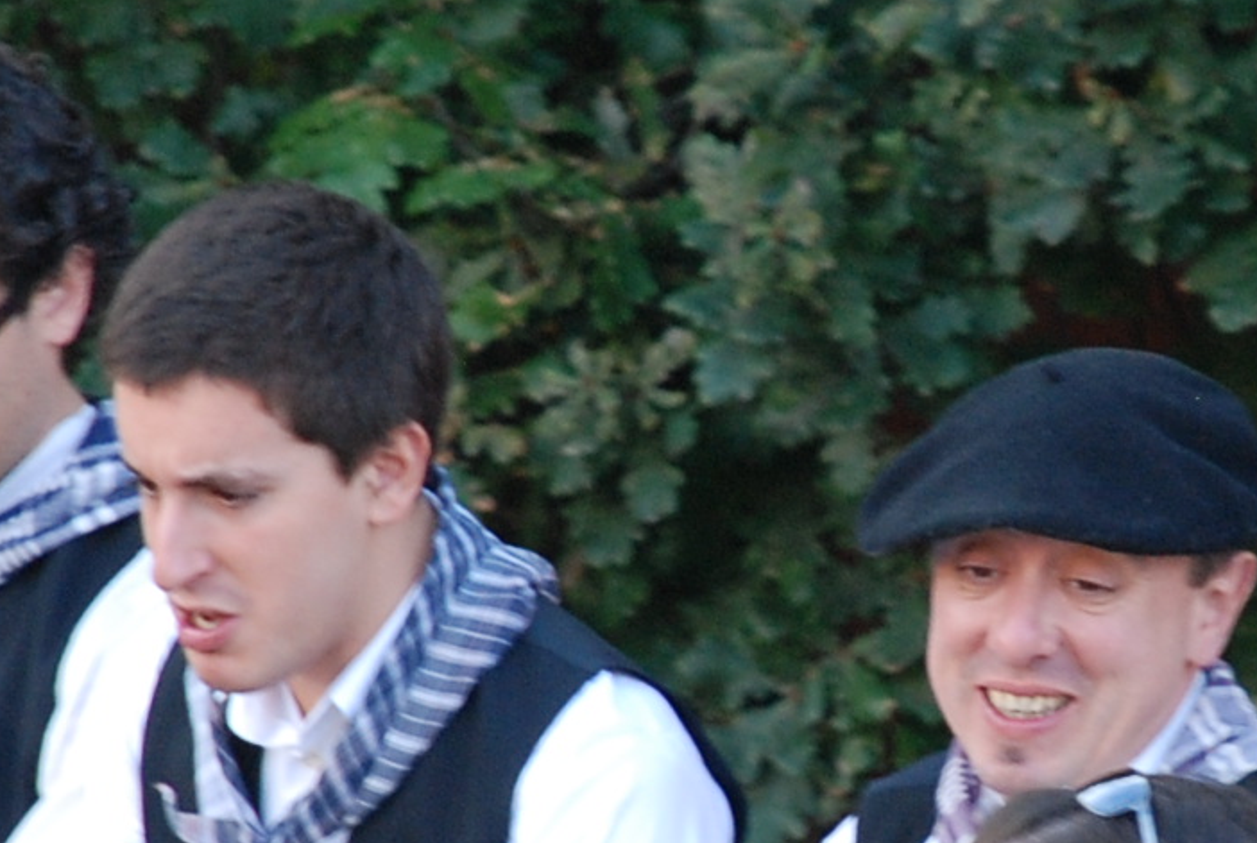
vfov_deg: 1.7
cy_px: 675
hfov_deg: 2.5
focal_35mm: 835
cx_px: 1012
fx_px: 29213
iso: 400
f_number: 5.6
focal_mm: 135
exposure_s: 1/60
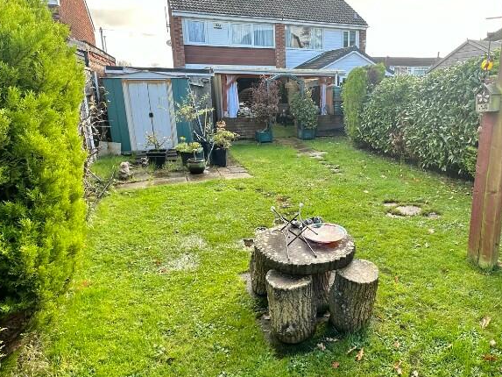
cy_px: 178
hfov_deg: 67.9
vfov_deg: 54.9
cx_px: 325
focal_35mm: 25
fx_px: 363
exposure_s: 1/105
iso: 40
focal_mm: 2.22
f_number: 2.2
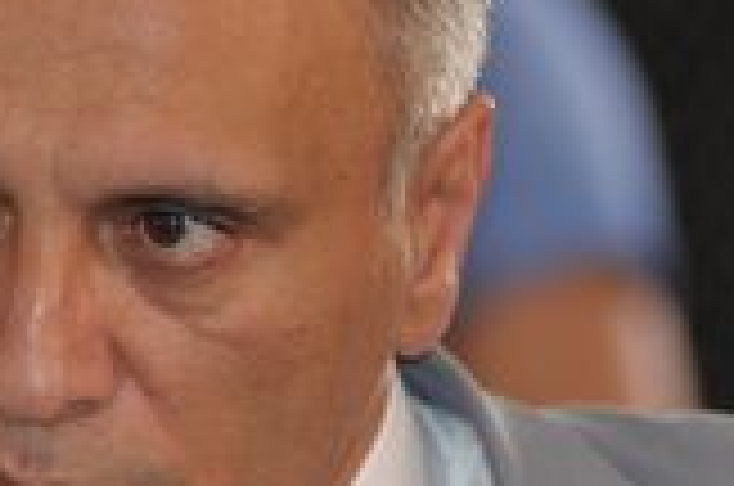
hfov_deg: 3.9
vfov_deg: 2.6
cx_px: 113
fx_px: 10805
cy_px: 418
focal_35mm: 531
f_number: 2.8
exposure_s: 1/100
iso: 400
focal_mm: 135
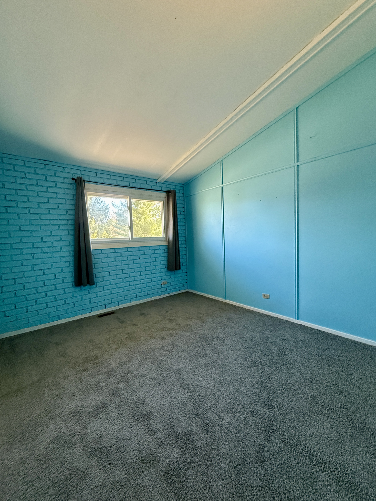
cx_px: 188
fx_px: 203
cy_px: 250
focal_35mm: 14
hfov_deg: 85.7
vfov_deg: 102.1
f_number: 2.2
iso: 500
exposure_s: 1/120
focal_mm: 2.22
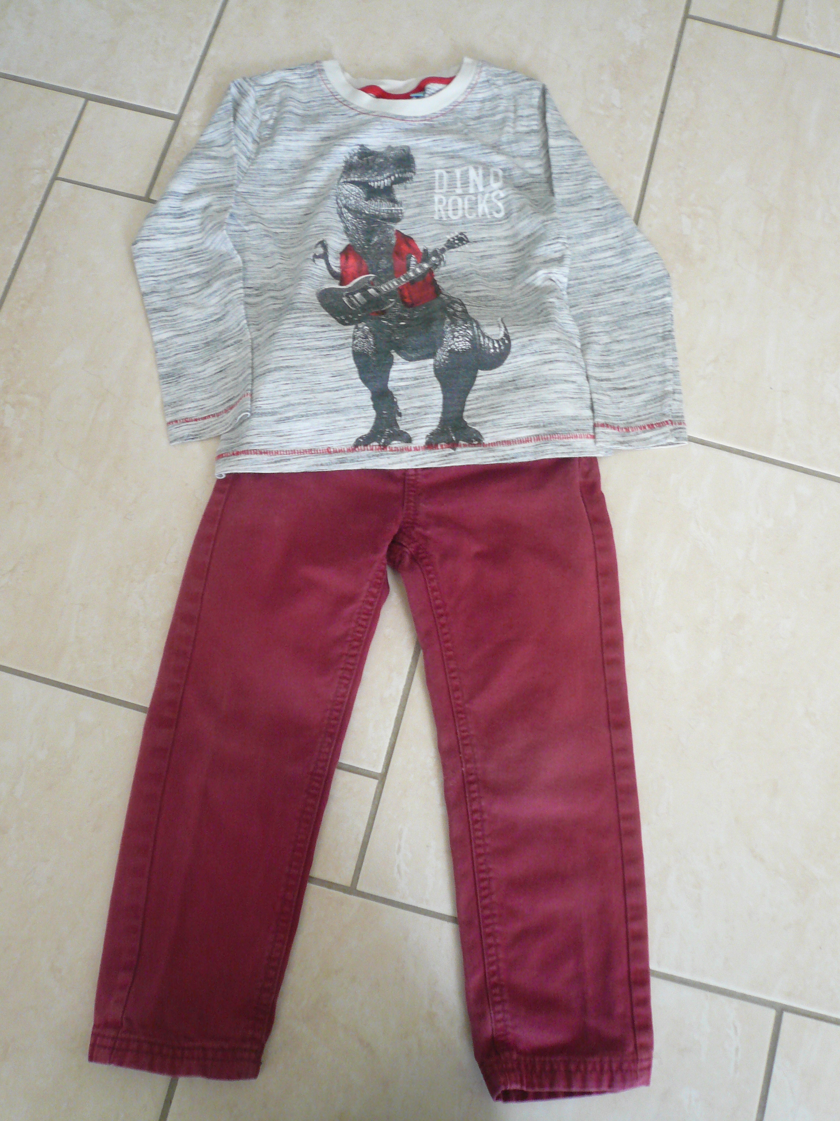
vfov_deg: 60.0
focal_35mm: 30
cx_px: 420
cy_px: 560
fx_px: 971
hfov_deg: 46.8
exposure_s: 1/13
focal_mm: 4.9
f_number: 2.9
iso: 200
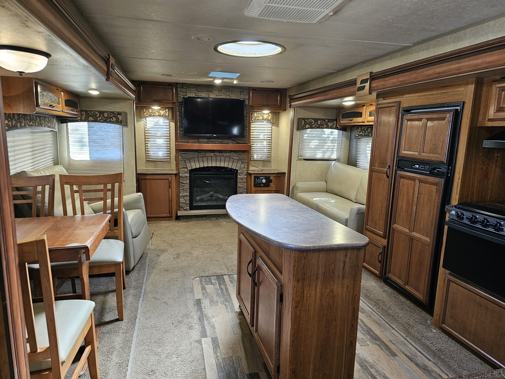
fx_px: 336
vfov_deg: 58.9
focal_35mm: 23
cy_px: 190
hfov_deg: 73.9
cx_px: 252
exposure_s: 1/120
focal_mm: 6.3
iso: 800
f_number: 1.7
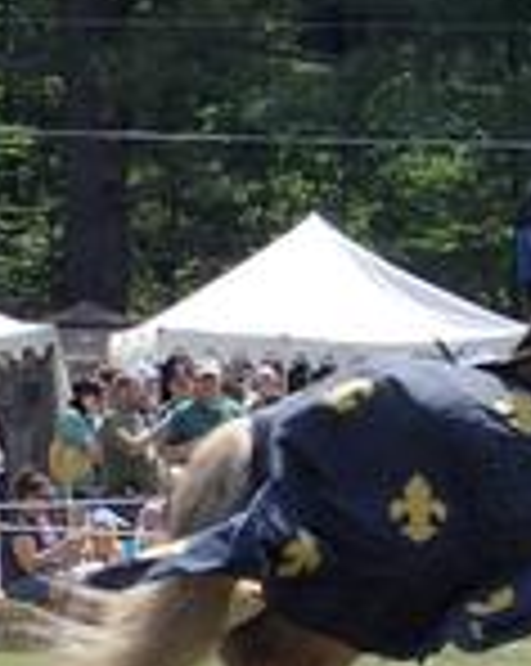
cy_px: 508
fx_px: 3799
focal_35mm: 193
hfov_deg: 7.7
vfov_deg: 10.0
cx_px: -450
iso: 100
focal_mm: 11.8
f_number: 5
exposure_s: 1/320
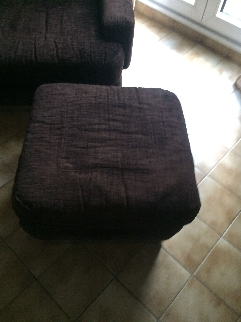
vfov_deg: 61.7
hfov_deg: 48.2
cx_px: 120
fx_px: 269
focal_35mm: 29
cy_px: 161
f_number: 2.2
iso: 320
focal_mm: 4.15
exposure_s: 1/33
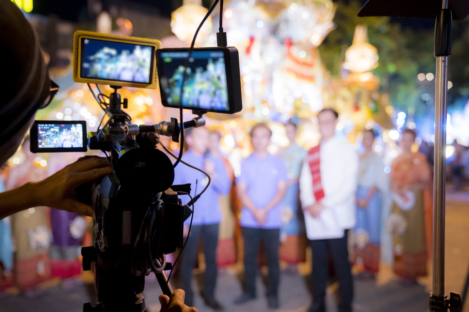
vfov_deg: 37.8
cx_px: 234
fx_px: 456
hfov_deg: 54.4
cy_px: 156
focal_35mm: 35
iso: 3200
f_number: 2.8
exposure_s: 1/200
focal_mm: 35
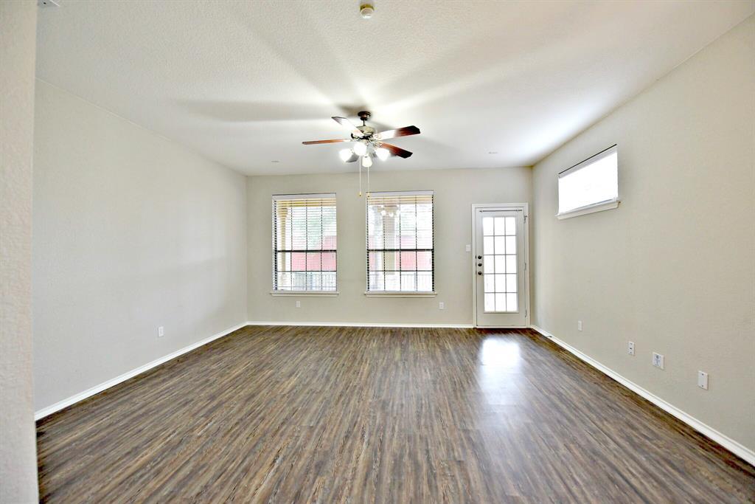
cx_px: 378
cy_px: 252
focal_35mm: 14
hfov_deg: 104.2
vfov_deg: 81.2
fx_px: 294
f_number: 4
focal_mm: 14
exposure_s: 1/60
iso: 640
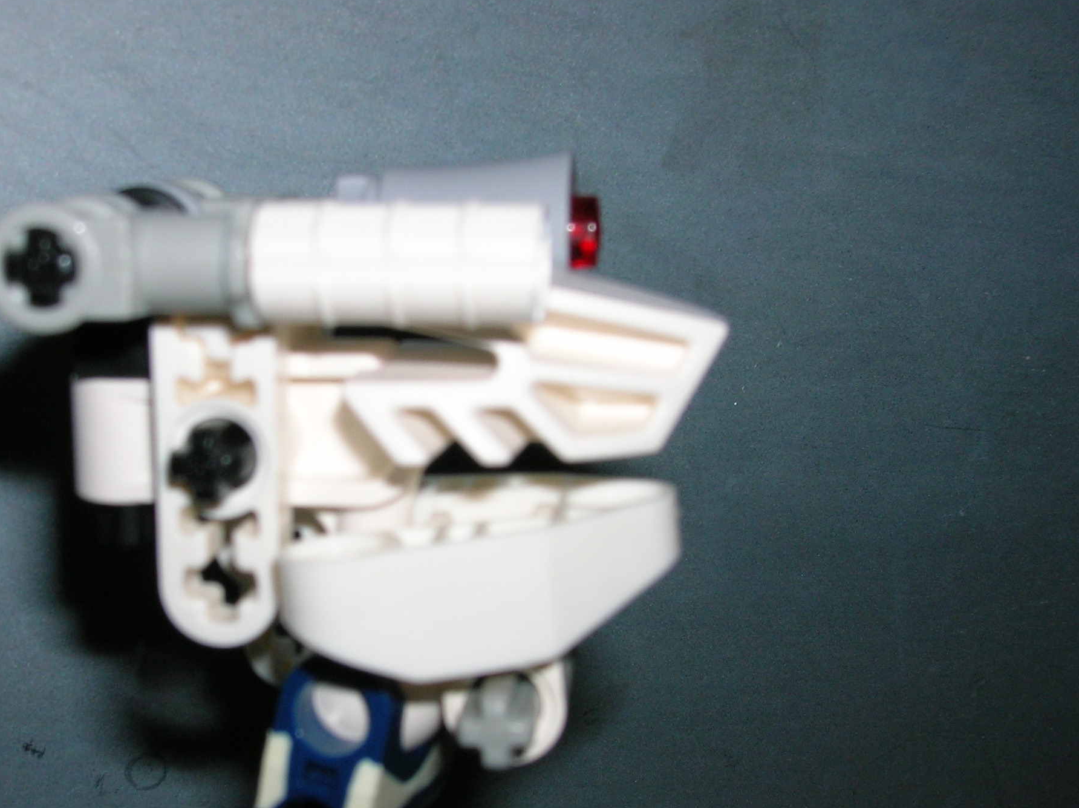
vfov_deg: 24.7
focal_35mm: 59
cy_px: 480
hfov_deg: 32.6
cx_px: 399
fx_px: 1838
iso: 50
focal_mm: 7.7
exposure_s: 1/60.1
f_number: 5.4
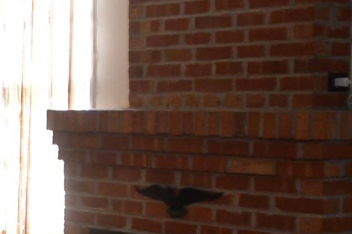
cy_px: 197
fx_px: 1153
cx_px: -221
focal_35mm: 118
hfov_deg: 15.6
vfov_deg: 11.5
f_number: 3.5
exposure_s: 1/125
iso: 2000
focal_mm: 24
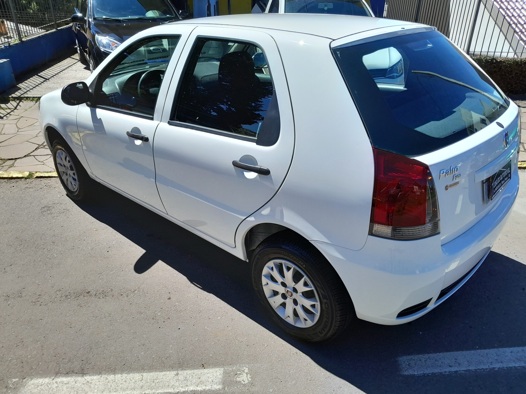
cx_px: 263
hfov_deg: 67.3
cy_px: 197
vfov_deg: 53.1
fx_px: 395
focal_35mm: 26
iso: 40
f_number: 1.8
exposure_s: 1/462
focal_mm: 3.98
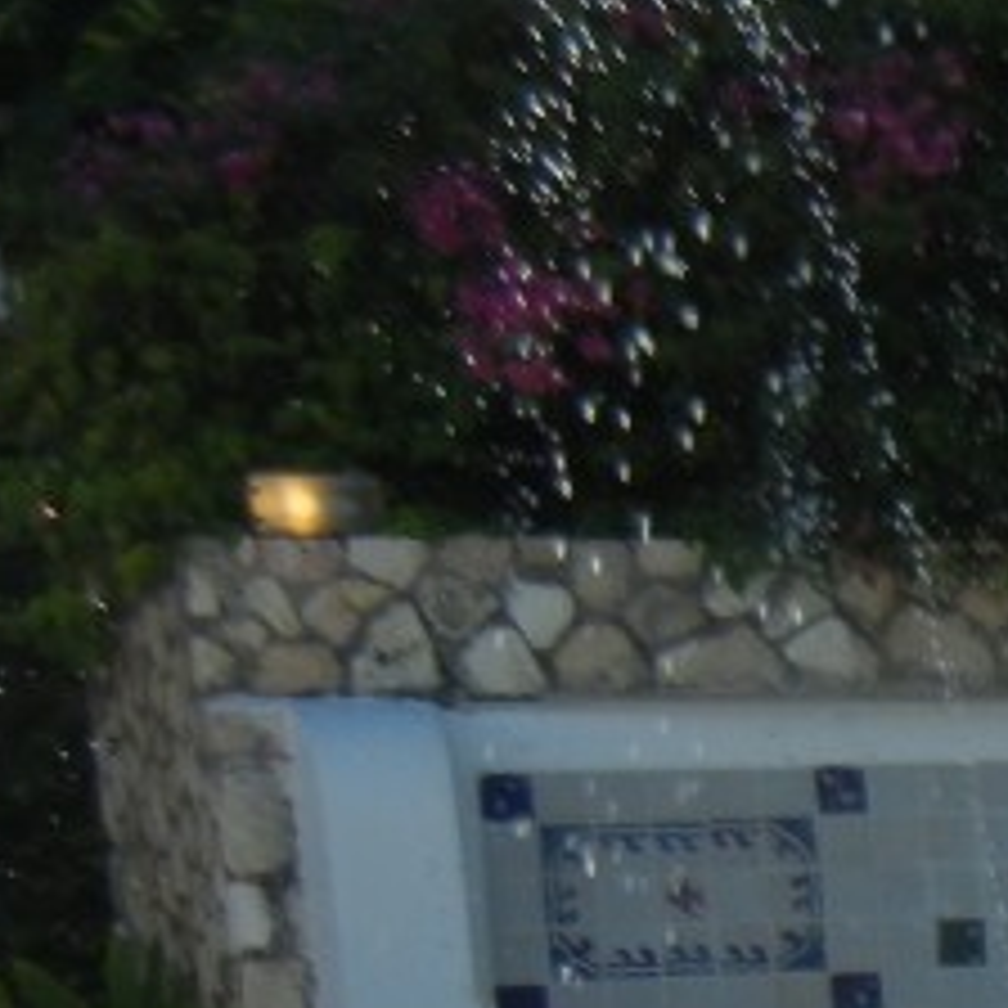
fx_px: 3986
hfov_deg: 12.1
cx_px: 2246
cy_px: 1418
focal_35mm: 121
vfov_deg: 13.7
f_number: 7
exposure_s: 1/466
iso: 160
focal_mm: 5.4
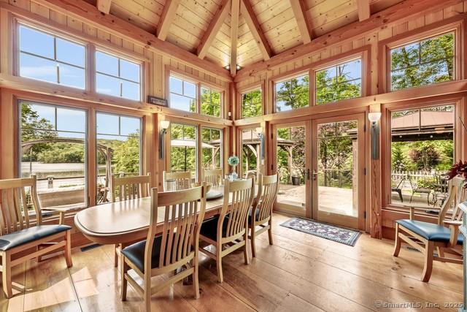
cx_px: 234
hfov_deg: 104.2
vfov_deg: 81.2
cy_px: 156
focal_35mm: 14
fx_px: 182
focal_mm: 14
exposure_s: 1/200
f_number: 8
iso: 200
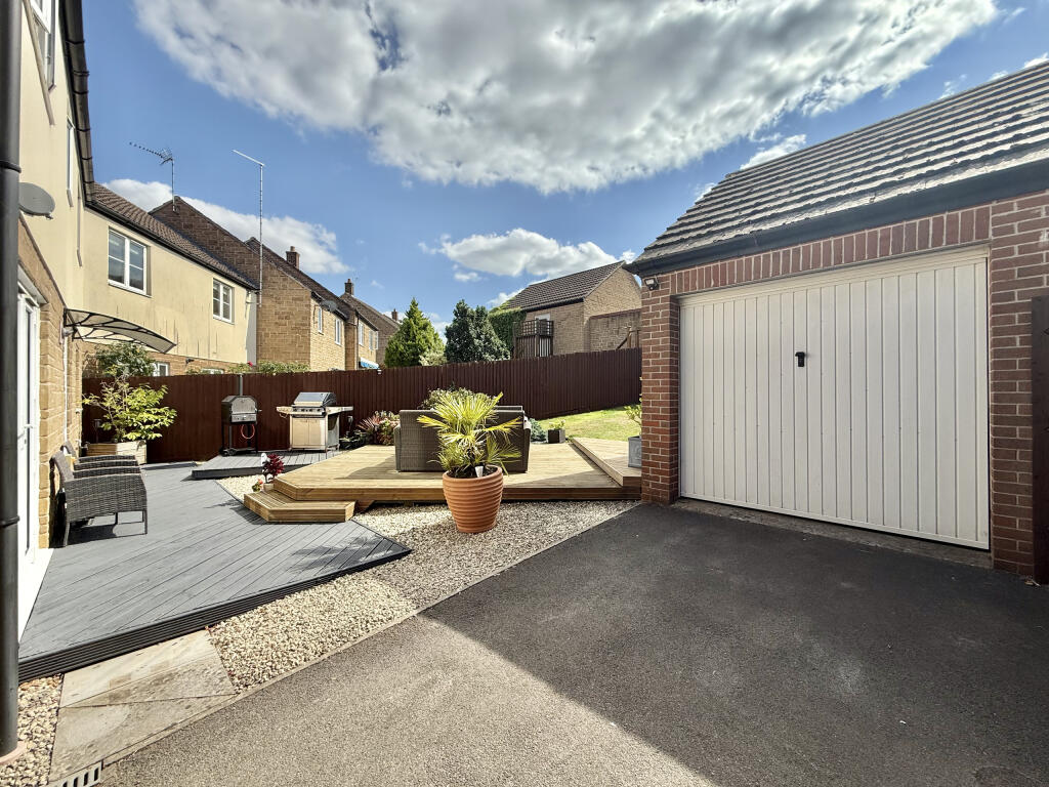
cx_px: 524
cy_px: 394
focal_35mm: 14
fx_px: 424
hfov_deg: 102.1
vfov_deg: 85.7
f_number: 2.2
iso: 50
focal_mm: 2.22
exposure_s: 1/1613
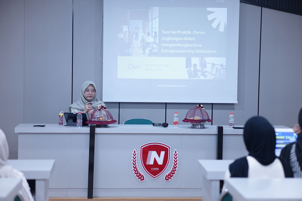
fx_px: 629
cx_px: 151
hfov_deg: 27.0
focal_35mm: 75
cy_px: 100
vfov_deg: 18.2
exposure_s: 1/125
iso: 500
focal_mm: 50
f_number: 1.8
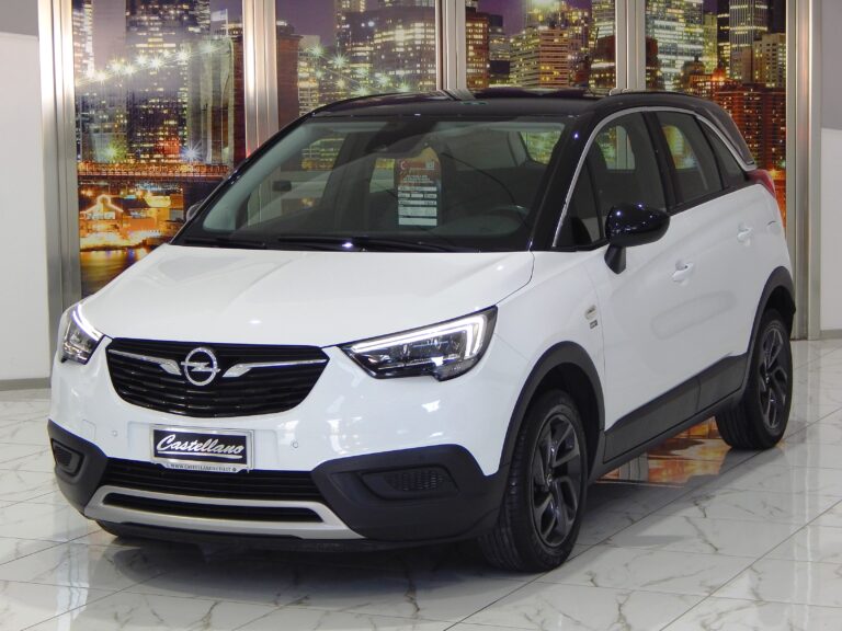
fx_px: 2262
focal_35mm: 93
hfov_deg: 21.1
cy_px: 316
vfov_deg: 15.9
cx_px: 421
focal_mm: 16.6
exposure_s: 1/30
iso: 160
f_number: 4.4
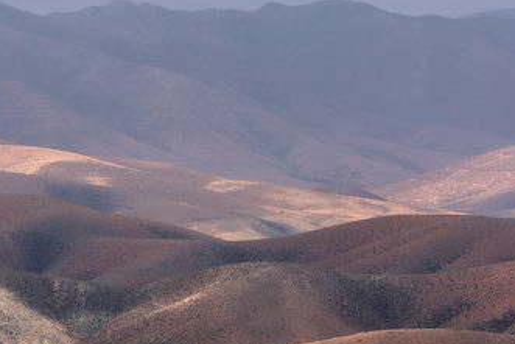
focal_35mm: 362
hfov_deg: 5.7
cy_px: 193
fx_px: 5181
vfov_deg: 3.8
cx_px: 205
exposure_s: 1/400
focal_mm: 200
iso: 100
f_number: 8
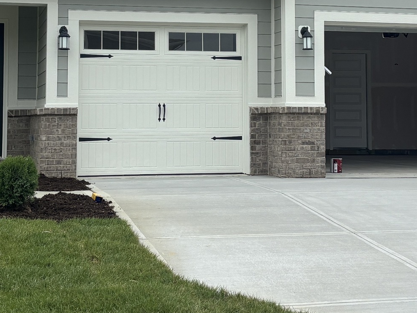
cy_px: 48
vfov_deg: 18.0
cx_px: 199
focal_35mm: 81
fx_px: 976
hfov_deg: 24.1
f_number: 1.6
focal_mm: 5.96
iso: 50
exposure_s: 1/3311
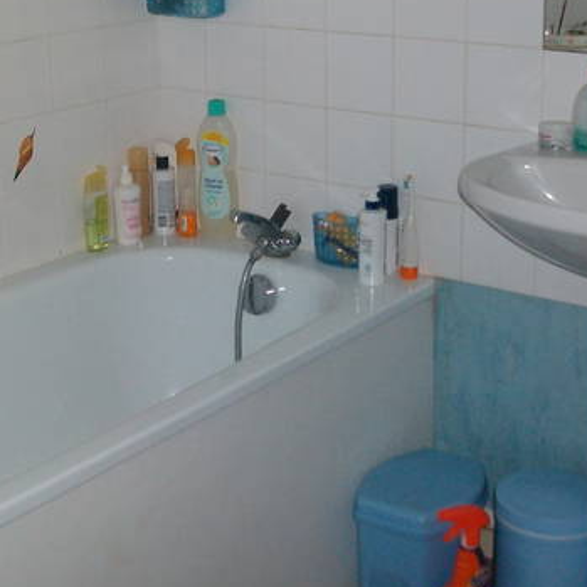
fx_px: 1228
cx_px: 220
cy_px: 151
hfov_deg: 26.8
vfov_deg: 26.6
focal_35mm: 64
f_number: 2.9
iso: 125
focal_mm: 5.7
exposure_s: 1/40
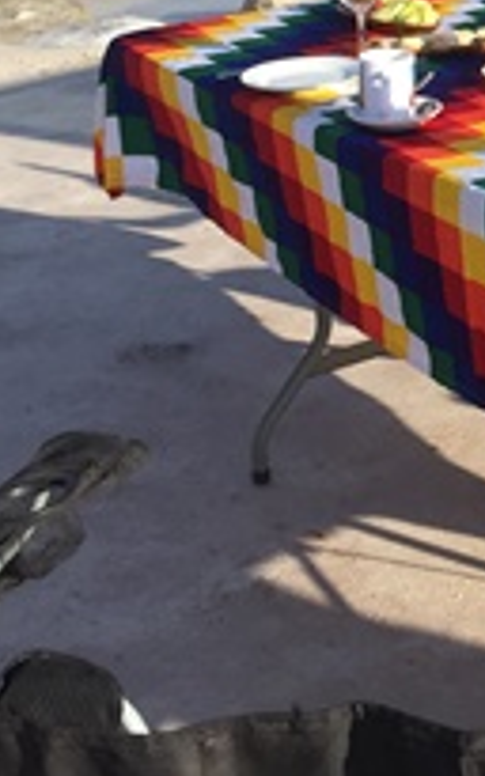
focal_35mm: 96
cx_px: 837
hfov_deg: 12.6
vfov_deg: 20.4
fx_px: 2032
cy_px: -121
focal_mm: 4.15
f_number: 2.2
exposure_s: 1/1319
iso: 32
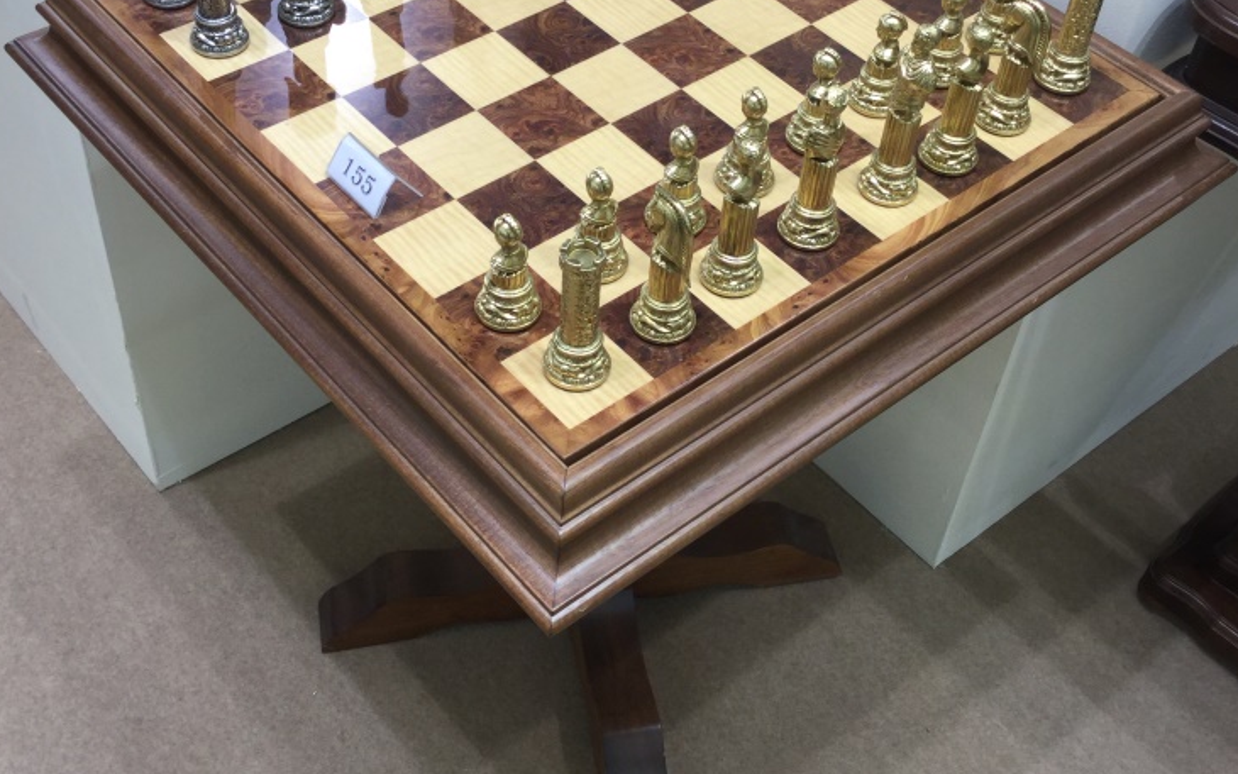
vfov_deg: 27.9
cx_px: 630
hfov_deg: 43.5
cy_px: 313
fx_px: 1552
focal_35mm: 46
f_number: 2.4
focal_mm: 3.3
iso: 25
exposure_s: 1/50
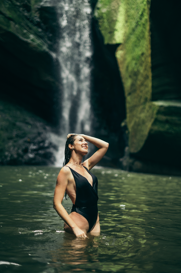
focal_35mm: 50
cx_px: 90
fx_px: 378
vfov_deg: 39.6
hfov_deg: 27.0
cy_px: 136
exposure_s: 1/400
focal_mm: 50
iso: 500
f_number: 1.8
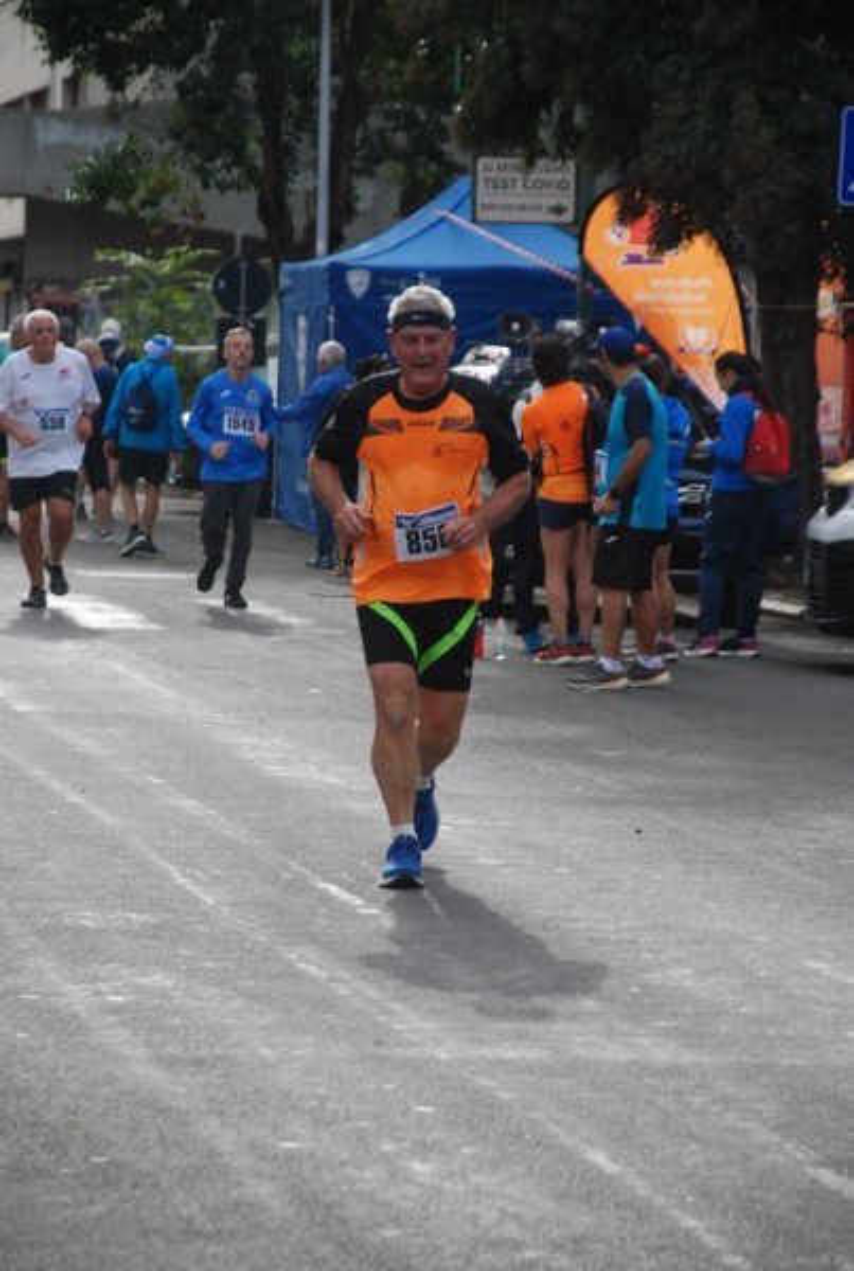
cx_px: 427
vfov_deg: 11.4
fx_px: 6372
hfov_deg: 7.7
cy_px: 636
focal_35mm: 180
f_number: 5.6
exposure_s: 1/1000
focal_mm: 120
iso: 1000
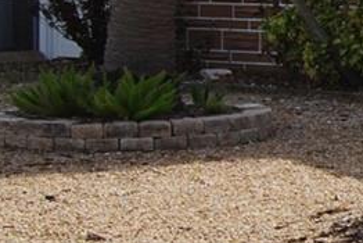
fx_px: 1665
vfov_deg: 8.3
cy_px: 71
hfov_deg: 10.3
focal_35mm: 165
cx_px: 948
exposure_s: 1/200
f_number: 7.1
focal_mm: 18
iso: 100
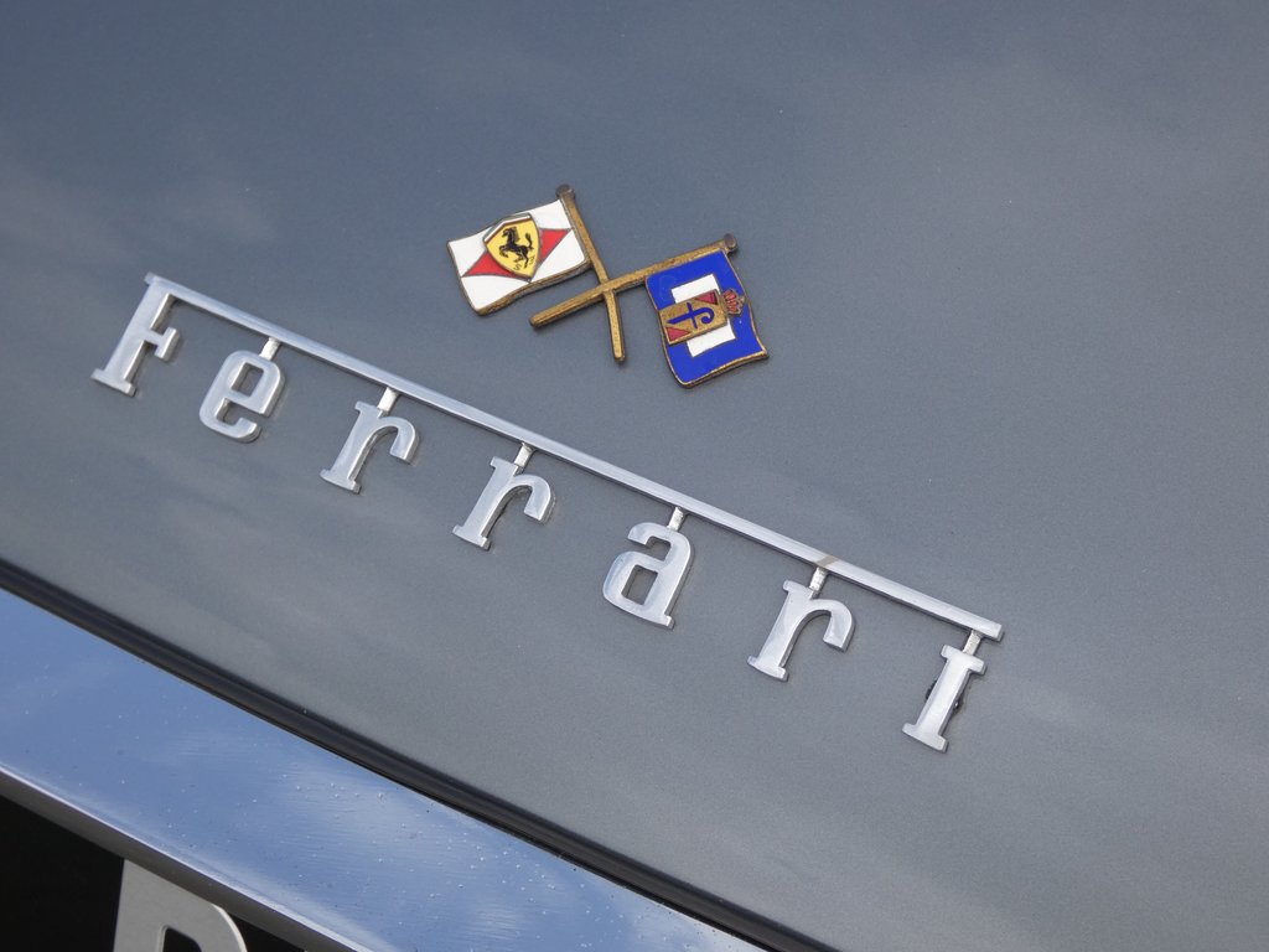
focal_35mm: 74
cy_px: 476
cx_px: 634
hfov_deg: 26.3
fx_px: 2713
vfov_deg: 19.9
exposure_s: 1/400
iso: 80
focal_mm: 13.3
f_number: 4.4
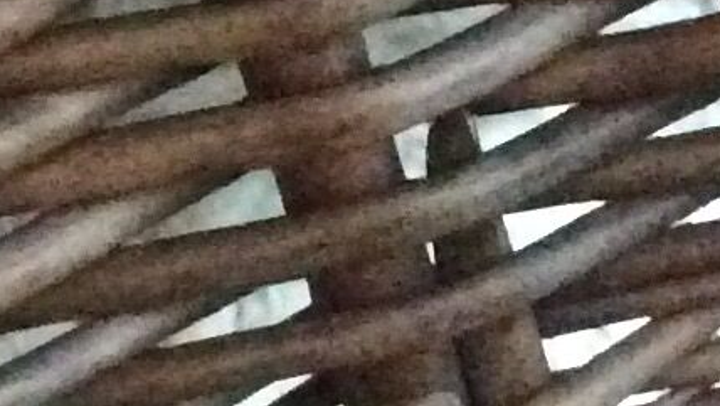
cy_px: -630
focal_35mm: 211
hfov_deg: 9.8
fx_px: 4029
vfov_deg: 5.5
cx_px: -446
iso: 800
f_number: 2.4
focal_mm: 3.3
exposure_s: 1/17
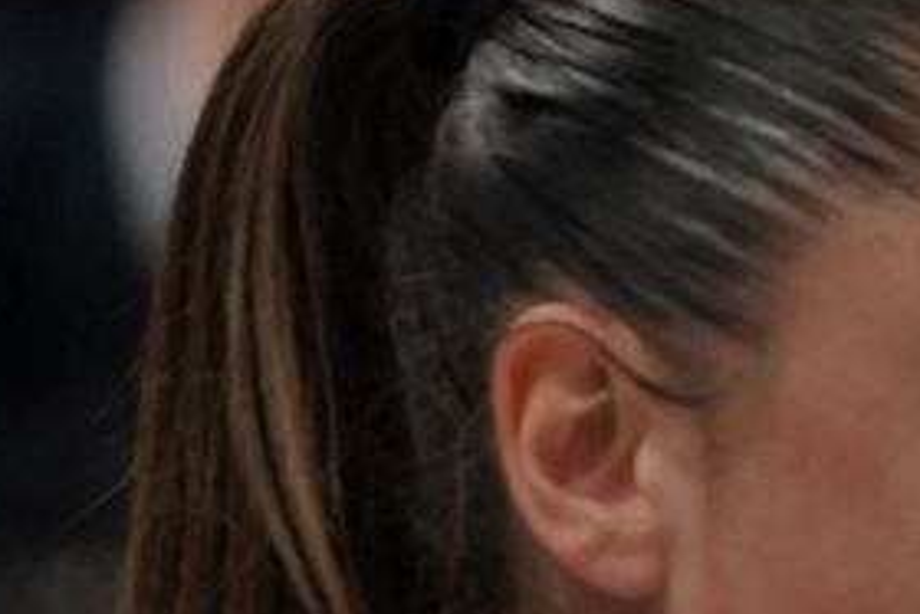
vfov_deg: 0.7
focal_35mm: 1851
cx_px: 1755
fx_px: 47326
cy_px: 1612
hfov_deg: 1.1
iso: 1000
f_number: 2.8
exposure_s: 1/1000
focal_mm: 192
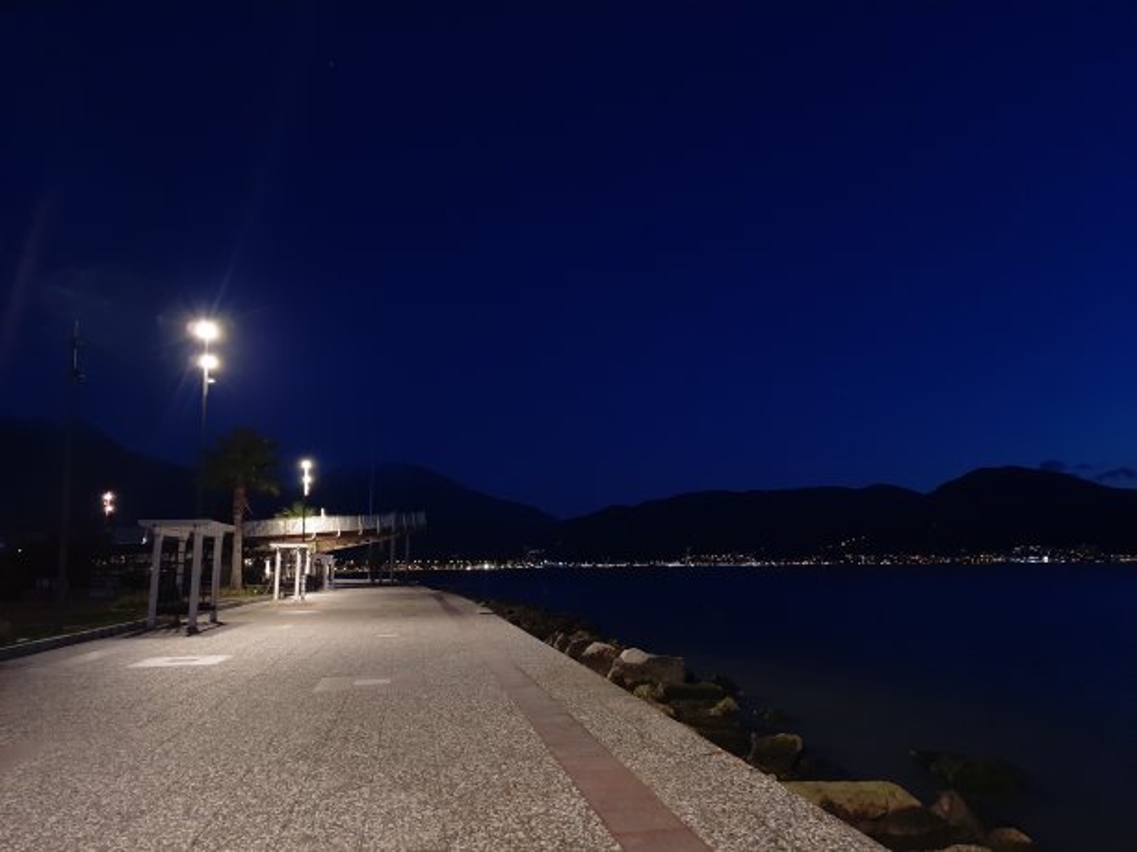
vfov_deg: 56.8
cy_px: 426
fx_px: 788
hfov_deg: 71.6
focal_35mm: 24
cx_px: 568
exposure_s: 1/10
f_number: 1.8
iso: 250
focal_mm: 5.23
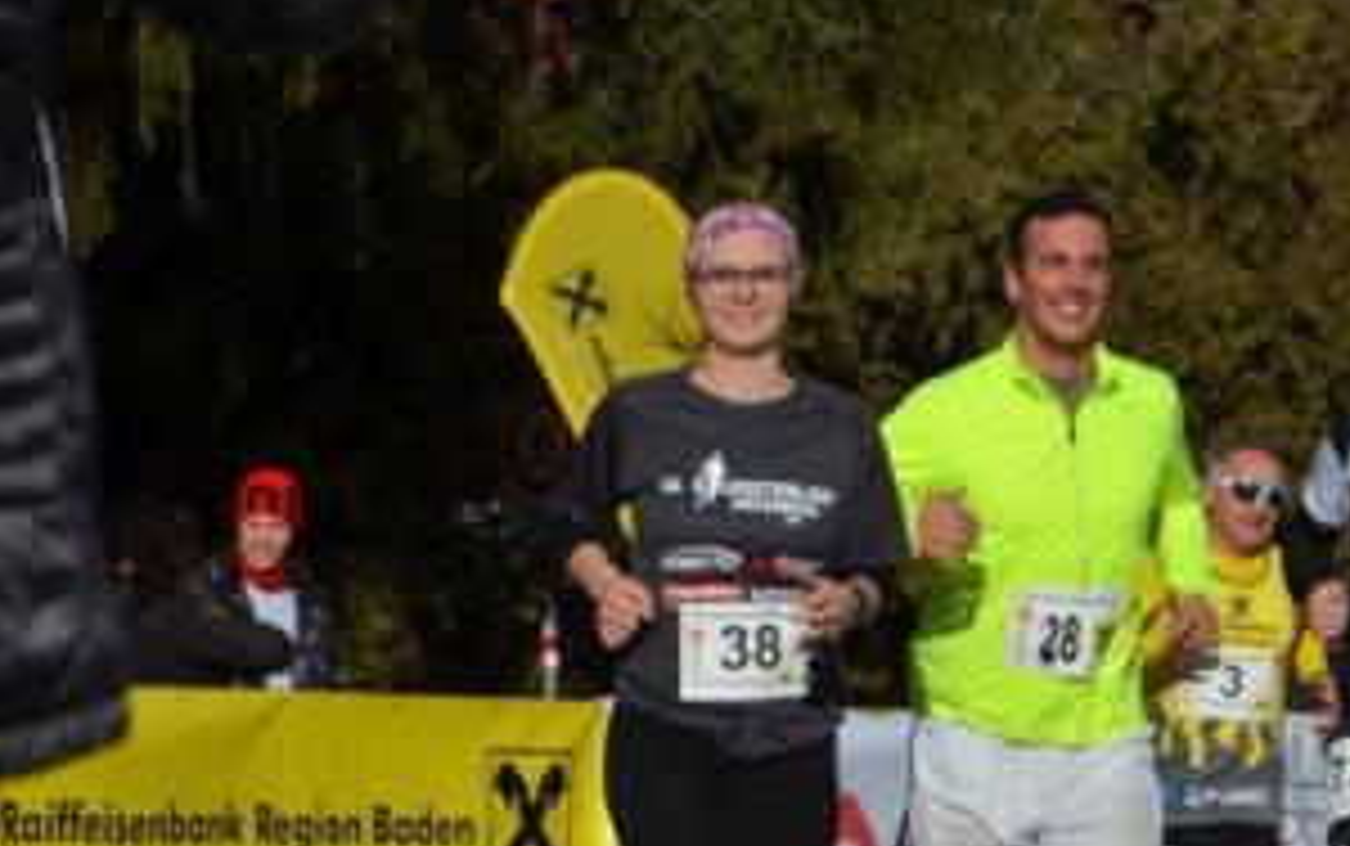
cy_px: 729
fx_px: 9825
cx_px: 1120
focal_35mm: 267
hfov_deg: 7.8
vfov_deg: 4.9
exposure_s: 1/2000
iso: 360
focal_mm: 105
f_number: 8
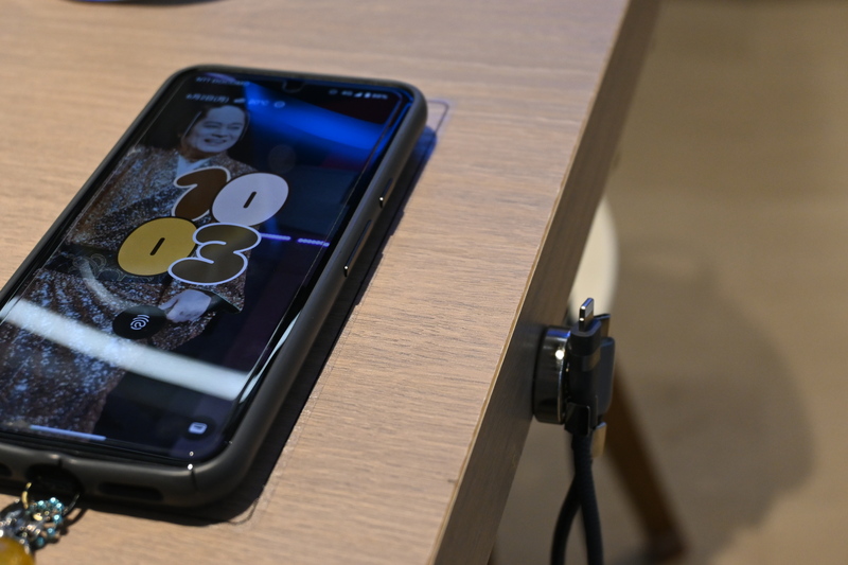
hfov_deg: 32.6
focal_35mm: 62
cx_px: 424
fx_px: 1448
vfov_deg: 22.1
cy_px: 282
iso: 1250
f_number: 5.6
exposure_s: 1/125
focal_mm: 41
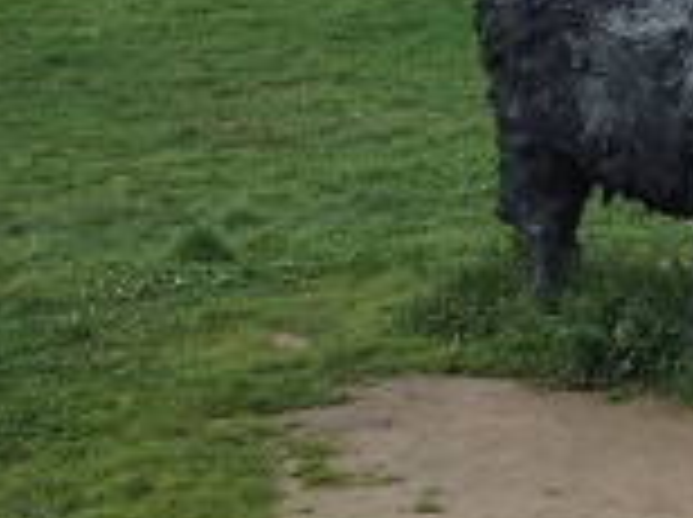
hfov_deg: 16.0
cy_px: 25
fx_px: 2279
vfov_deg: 12.8
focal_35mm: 114
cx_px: 1012
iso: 50
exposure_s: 1/502
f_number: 2.4
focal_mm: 4.28
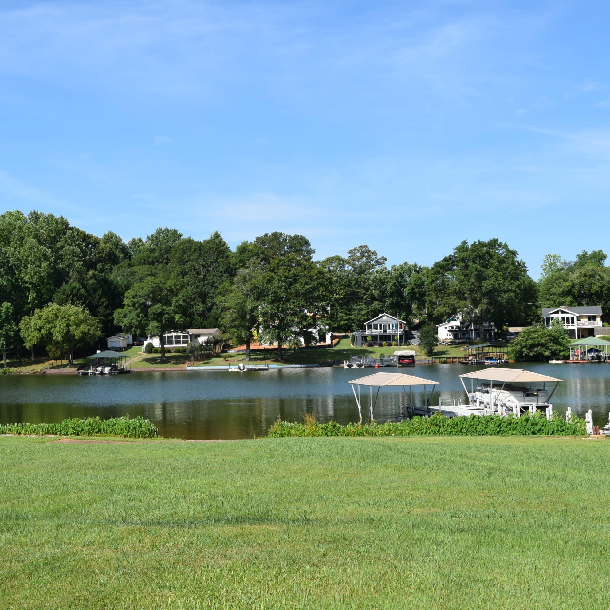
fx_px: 997
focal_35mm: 50
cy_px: 305
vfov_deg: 34.0
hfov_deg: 33.6
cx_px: 178
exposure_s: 1/400
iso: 200
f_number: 10
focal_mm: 26
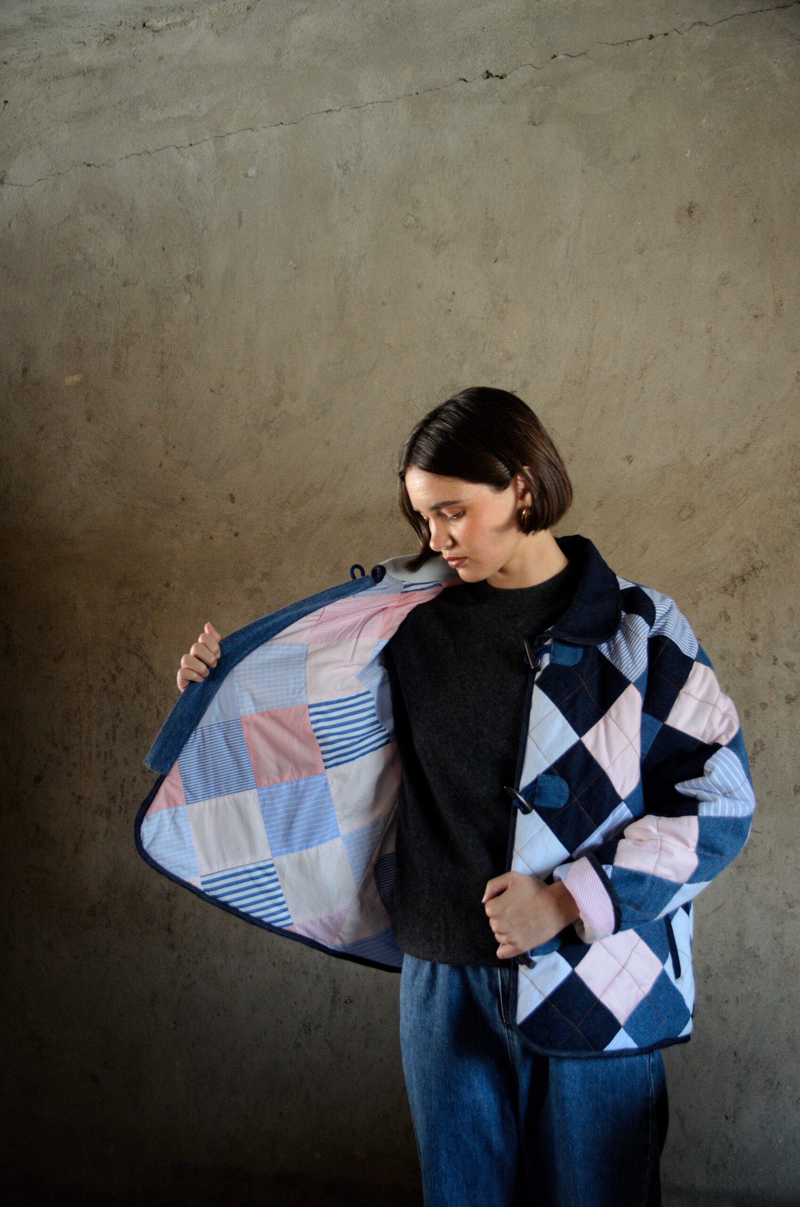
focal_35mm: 46
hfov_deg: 28.8
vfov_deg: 42.4
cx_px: 400
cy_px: 604
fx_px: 1557
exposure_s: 1/50
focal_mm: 31
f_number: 3.3
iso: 800
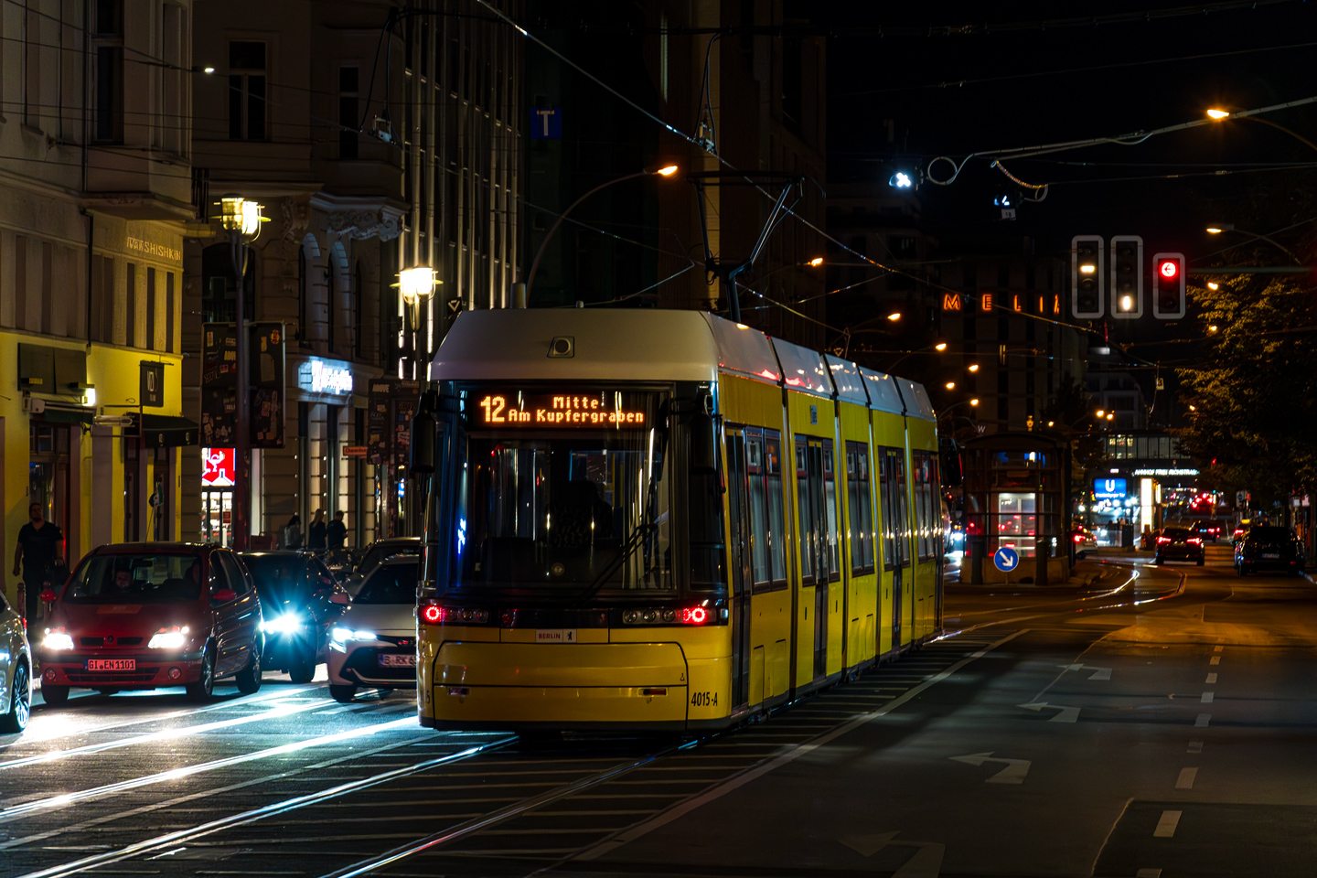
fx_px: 4829
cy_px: 439
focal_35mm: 132
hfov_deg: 15.5
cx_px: 658
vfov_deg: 10.4
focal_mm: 88
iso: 2500
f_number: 5.6
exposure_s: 1/30
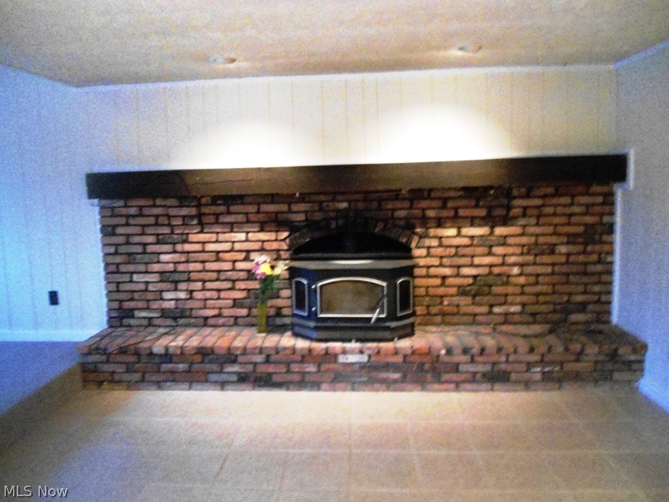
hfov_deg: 67.3
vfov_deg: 53.1
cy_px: 251
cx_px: 334
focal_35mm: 26
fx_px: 502
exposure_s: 1/10
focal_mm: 4.7
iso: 1600
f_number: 2.8
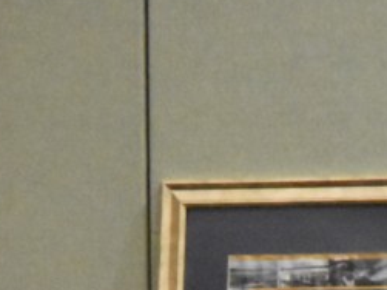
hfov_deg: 2.9
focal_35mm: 695
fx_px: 7769
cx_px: 125
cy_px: 498
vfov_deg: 2.1
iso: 12800
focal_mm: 105
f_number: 5.6
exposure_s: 1/100
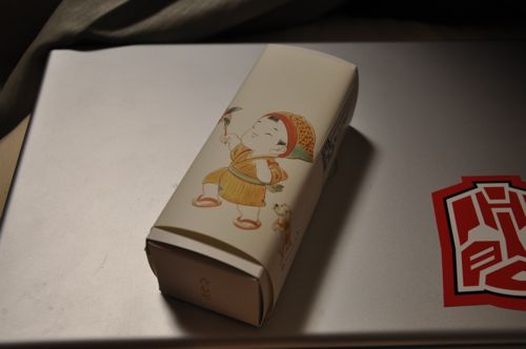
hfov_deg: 41.2
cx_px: 263
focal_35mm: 48
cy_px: 174
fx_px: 700
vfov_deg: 28.0
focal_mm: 32
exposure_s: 1/50
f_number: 4.2
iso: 400
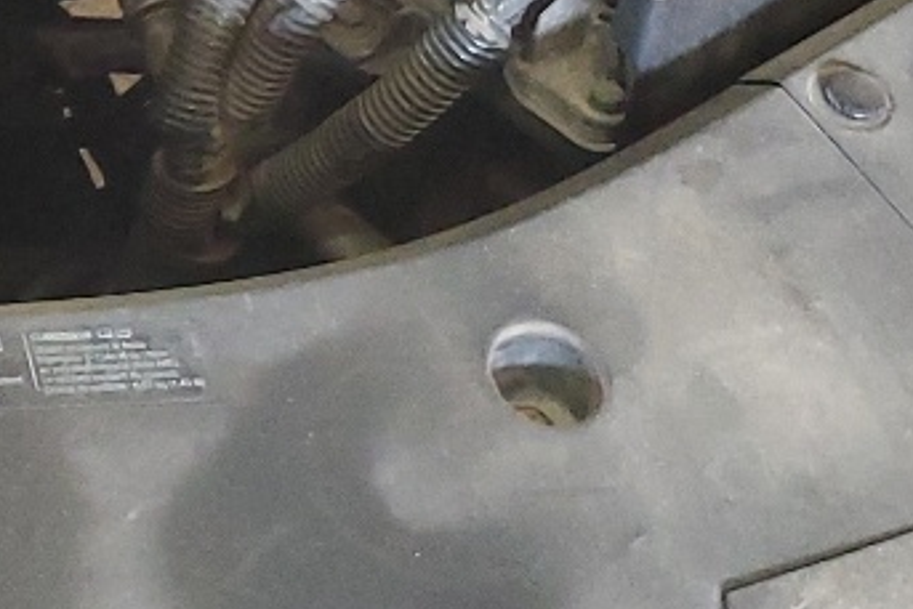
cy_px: 45
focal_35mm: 126
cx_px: -562
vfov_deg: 10.8
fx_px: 3197
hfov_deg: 14.8
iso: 284
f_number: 1.5
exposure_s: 1/60.2
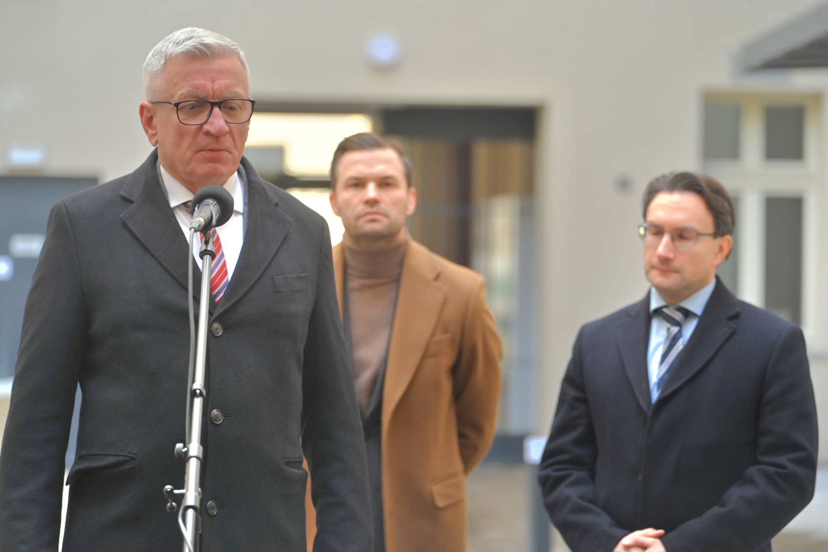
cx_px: 414
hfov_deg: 19.5
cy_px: 276
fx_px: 2415
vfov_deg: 13.0
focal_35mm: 105
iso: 200
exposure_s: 1/400
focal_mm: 105
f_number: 2.8
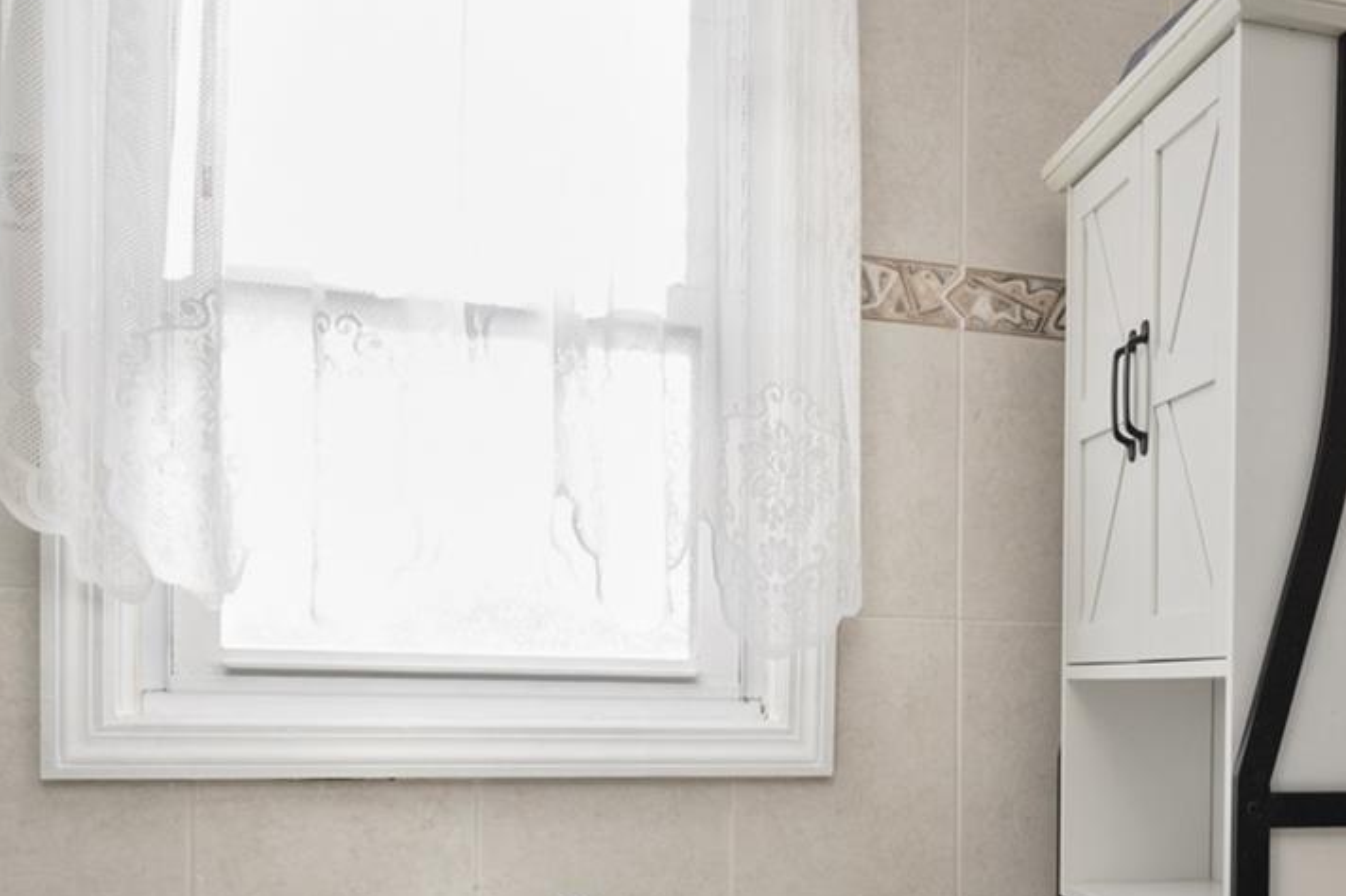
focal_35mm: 47
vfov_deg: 27.7
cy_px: 744
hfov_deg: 36.7
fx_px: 1773
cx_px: 1391
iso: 640
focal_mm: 16.5
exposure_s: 1/50
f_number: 8
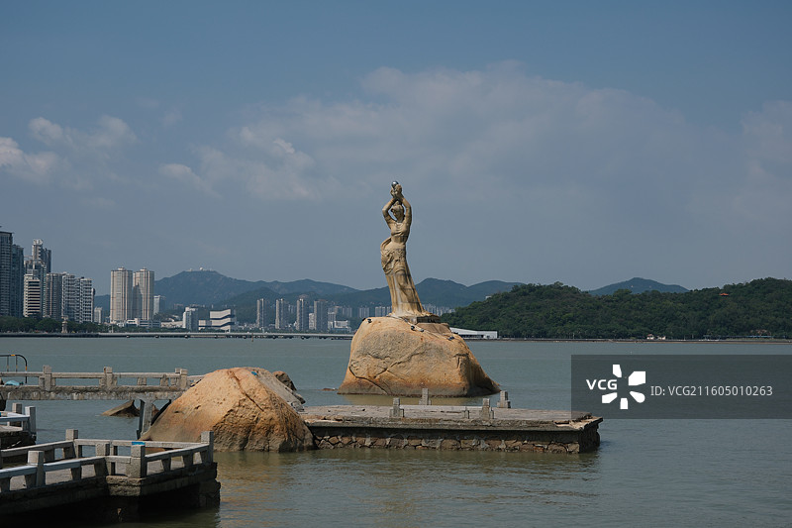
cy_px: 264
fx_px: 1408
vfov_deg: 21.2
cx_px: 396
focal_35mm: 64
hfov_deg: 31.4
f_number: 5.6
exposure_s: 1/1250
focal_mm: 42.9
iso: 125
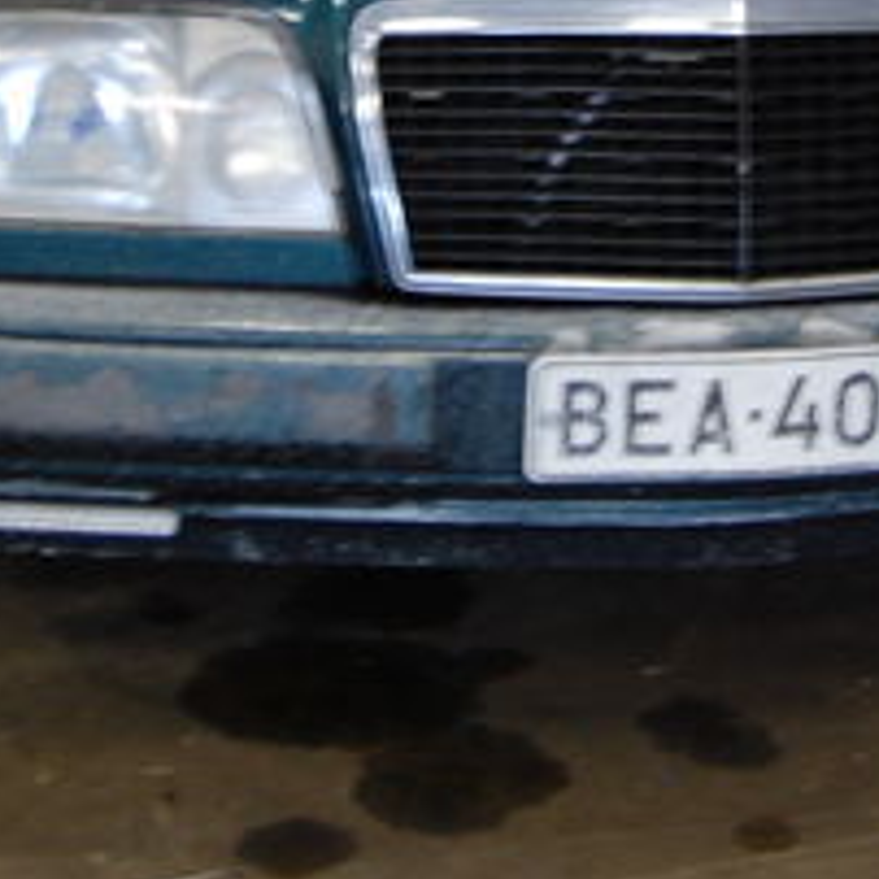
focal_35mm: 121
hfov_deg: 14.4
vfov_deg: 14.2
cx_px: 592
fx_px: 3476
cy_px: -30
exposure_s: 1/4
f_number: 4.2
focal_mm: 30
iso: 800
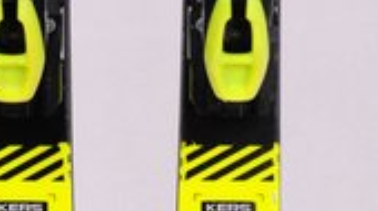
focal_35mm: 175
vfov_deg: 6.9
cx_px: 123
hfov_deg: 12.3
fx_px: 1751
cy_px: 213
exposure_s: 1/125
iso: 3200
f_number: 18
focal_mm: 42
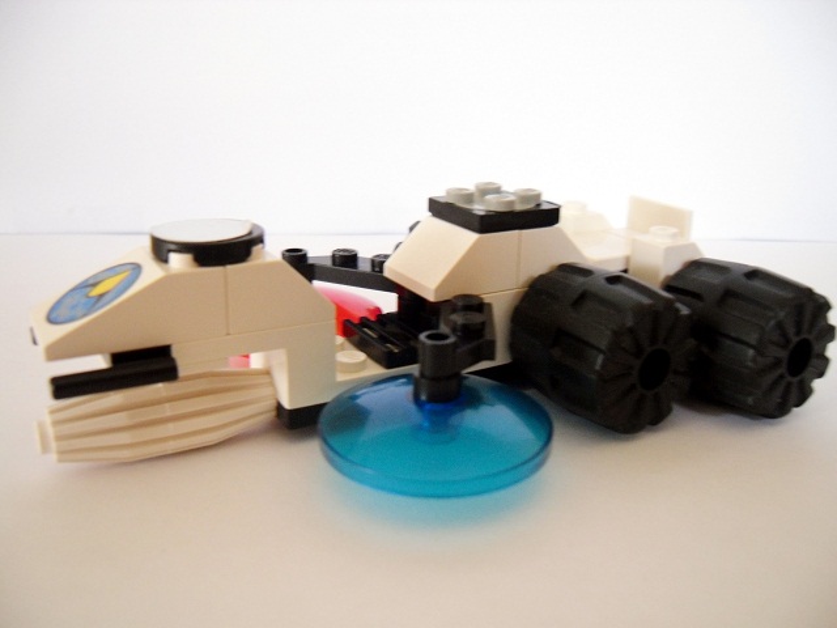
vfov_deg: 41.8
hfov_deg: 54.0
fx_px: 822
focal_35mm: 34
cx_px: 418
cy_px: 314
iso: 200
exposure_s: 1/45
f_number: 2.8
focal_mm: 6
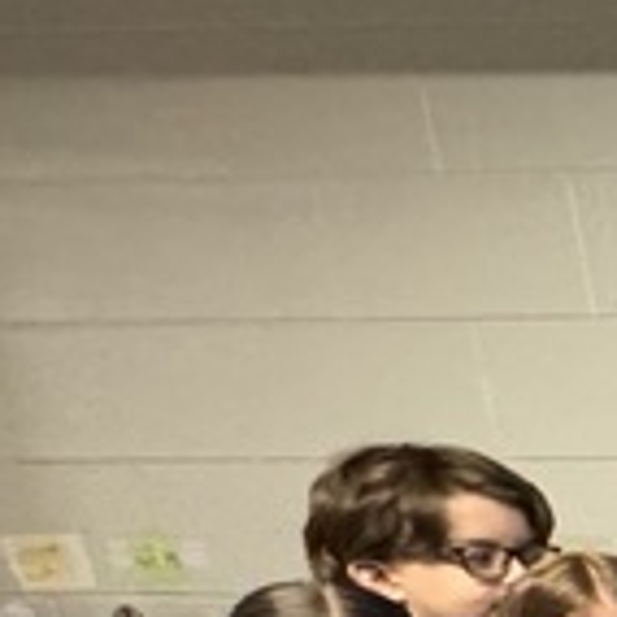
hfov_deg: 9.6
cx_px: 2151
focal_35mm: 89
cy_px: 1021
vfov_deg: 16.9
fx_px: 1795
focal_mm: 2.22
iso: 640
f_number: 2.2
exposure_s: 1/60
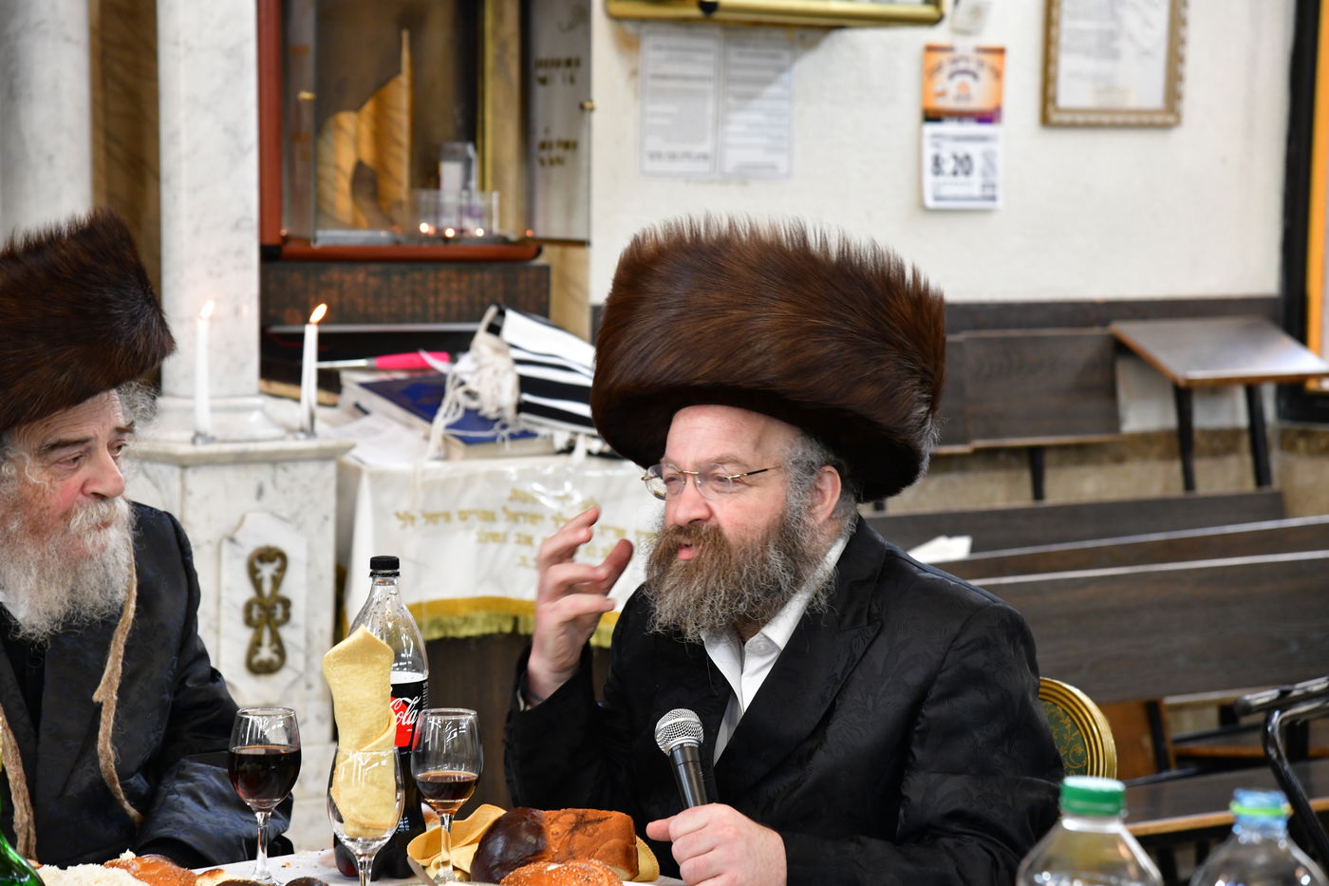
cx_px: 664
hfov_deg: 20.8
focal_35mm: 98
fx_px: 3617
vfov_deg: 14.0
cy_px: 443
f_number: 5.6
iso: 2000
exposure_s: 1/100
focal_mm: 98
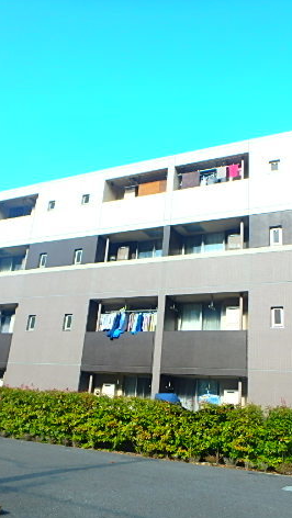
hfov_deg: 37.8
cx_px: 156
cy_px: 261
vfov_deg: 62.6
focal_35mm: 31
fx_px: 426
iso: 125
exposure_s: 1/400
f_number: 3.5
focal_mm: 3.7
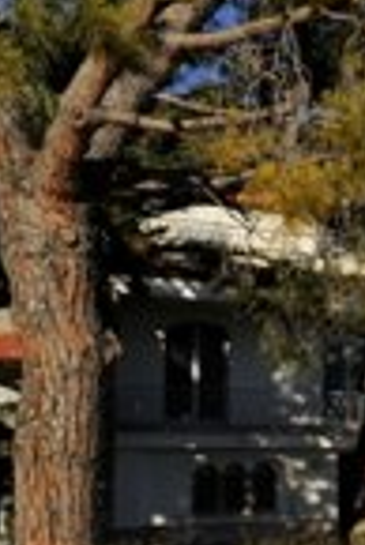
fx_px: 834
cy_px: 413
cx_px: 677
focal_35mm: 55
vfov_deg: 35.4
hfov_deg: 18.5
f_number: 22
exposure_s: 1/125
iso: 200
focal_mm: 20
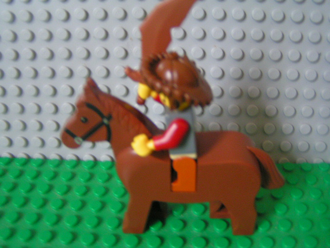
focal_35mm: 38
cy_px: 124
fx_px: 362
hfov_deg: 49.0
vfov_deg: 37.7
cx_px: 165
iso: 200
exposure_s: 1/1.6
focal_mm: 5.8
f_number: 2.8
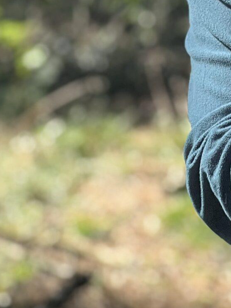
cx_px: 343
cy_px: -171
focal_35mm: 267
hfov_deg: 5.5
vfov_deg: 7.3
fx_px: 2374
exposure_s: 1/121
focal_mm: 9
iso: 40
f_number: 2.8
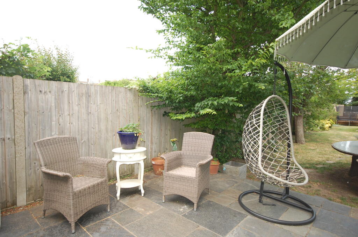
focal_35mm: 21
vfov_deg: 59.3
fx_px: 208
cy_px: 118
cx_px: 179
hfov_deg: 81.3
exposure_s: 1/160
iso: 400
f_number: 4.8
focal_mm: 14
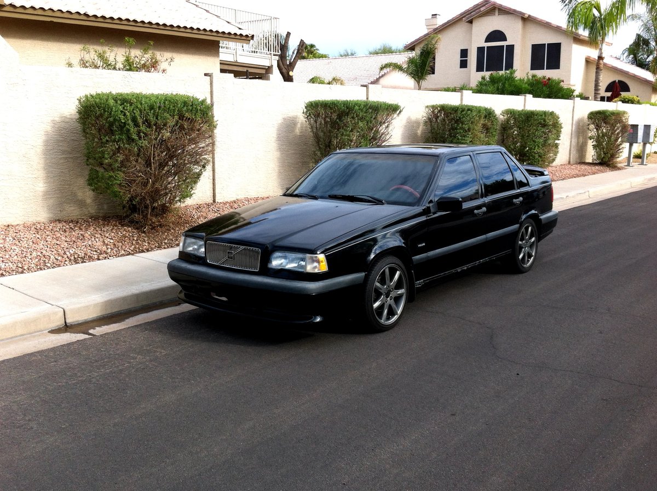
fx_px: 663
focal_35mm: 35
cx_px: 328
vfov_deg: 40.6
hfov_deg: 52.7
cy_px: 246
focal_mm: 3.85
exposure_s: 1/548
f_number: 2.8
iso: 80
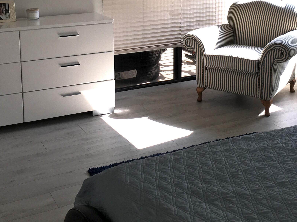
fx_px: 463
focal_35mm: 54
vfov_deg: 26.0
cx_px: 160
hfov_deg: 35.5
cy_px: 17
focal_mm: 4.15
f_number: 2.2
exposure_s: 1/236
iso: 25
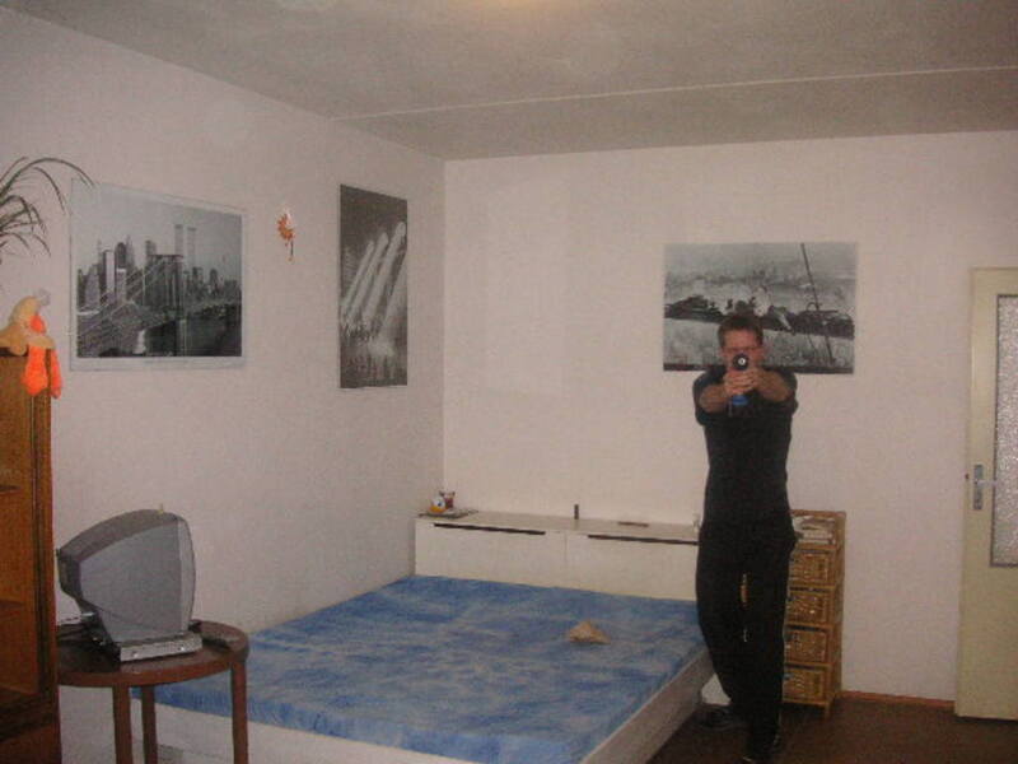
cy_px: 382
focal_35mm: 37
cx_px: 509
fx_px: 1088
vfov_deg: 38.7
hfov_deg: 50.1
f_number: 2.8
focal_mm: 6.1
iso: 160
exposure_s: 1/45
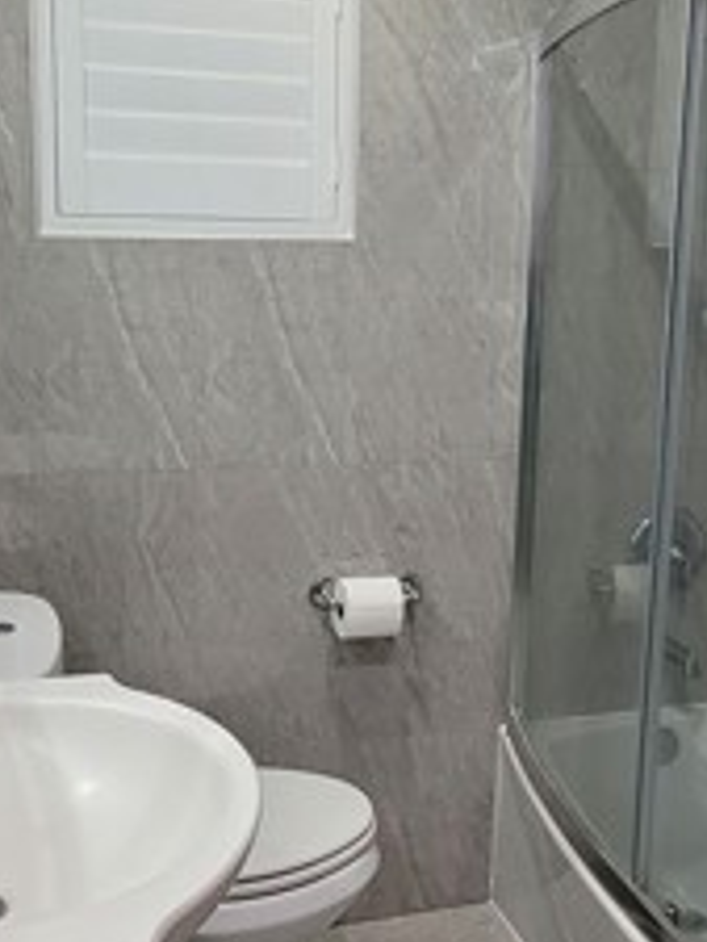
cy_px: 435
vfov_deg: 50.1
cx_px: 351
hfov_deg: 38.7
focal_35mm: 37
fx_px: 1007
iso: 200
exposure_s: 1/60
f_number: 2.2
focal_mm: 2.2
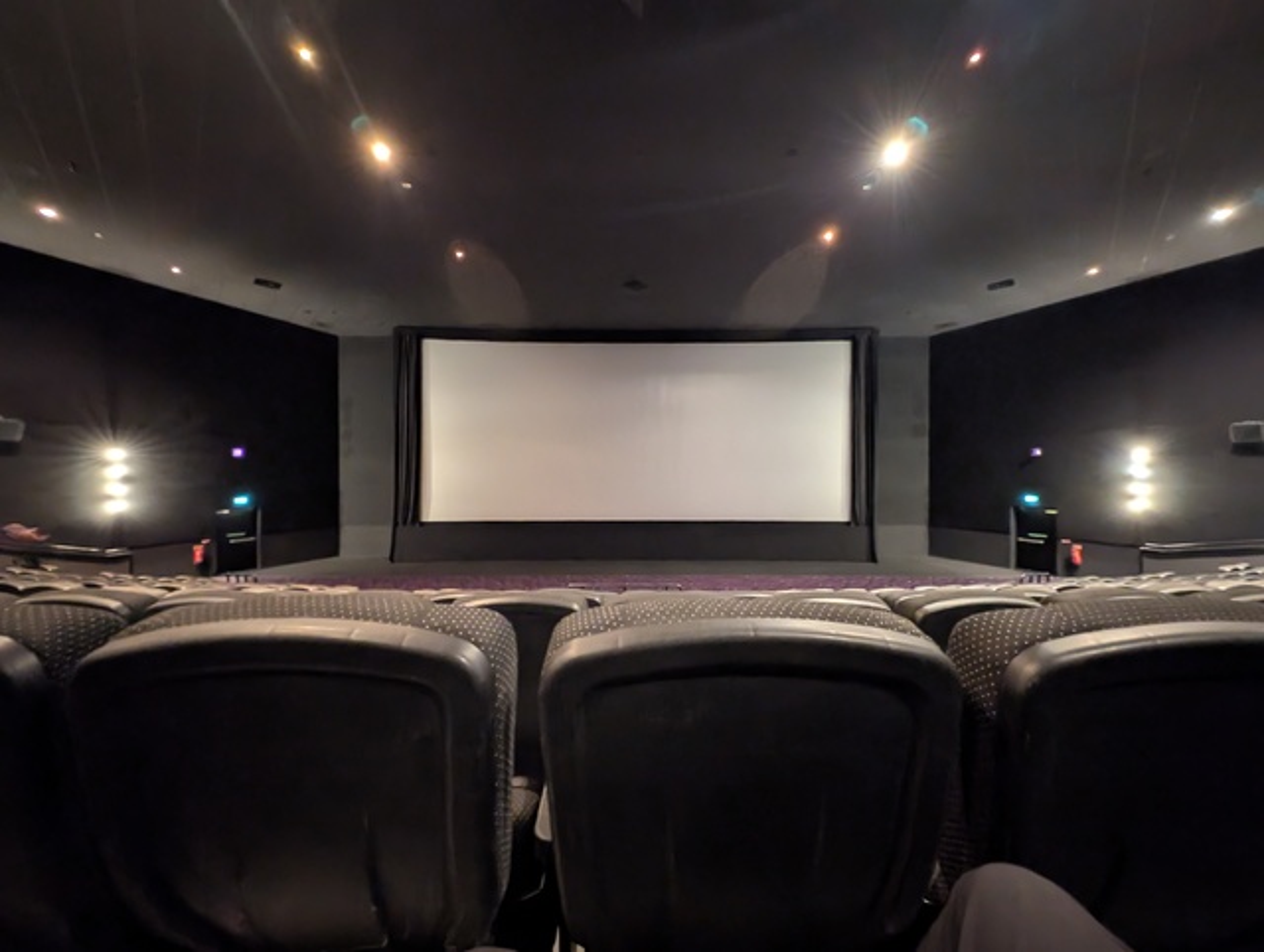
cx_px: 632
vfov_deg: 94.6
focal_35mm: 12
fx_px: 439
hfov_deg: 110.5
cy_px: 476
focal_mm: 2.23
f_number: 1.95
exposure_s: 1/2.07
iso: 1346
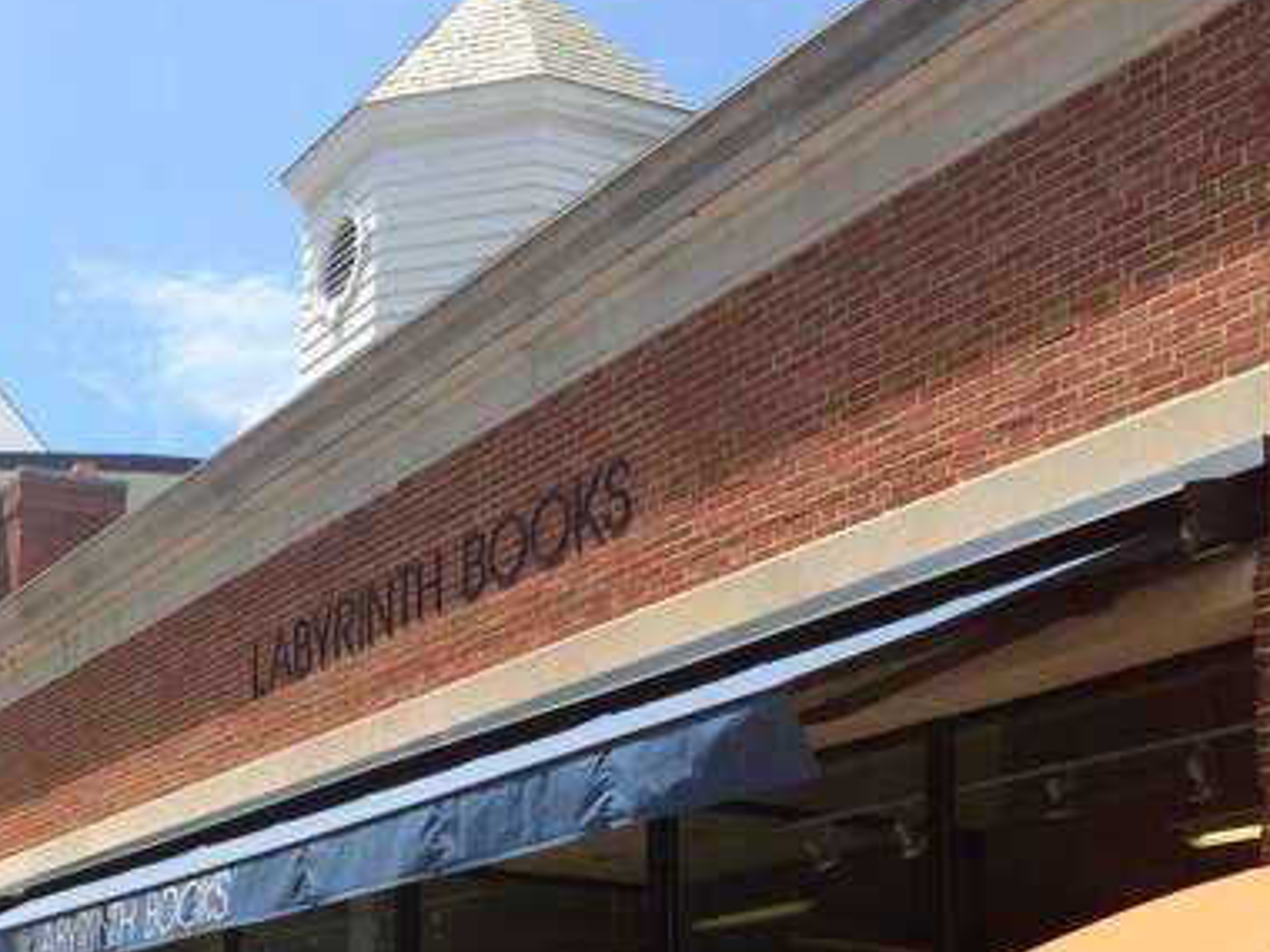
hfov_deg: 30.6
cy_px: 899
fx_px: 2238
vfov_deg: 23.3
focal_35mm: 61
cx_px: 184
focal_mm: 4.15
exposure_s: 1/1520
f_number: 2.2
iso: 32
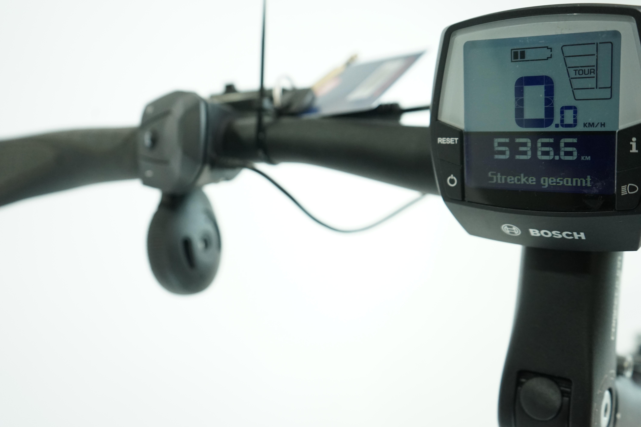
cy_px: 214
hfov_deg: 51.9
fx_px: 659
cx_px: 320
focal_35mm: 37
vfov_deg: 35.9
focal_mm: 37
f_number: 4.5
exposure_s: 1/200
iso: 2000
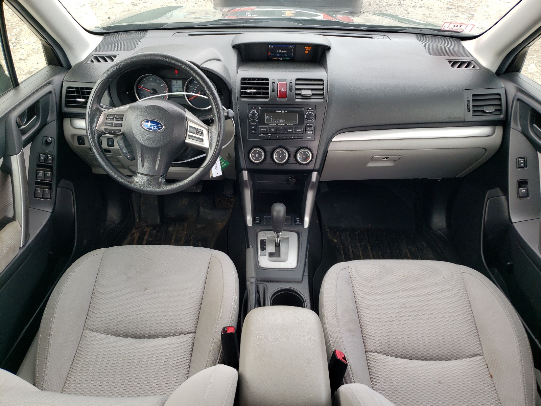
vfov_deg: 53.1
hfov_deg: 67.3
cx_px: 270
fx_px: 406
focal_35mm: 26
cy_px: 203
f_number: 1.5
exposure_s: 1/200
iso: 50
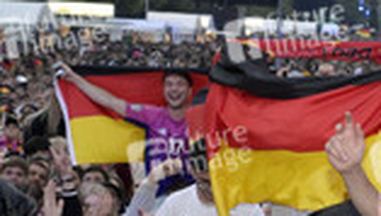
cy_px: 216
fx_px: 2490
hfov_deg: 8.6
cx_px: 465
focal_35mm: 246
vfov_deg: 5.0
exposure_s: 1/250
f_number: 9
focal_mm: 82
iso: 8000
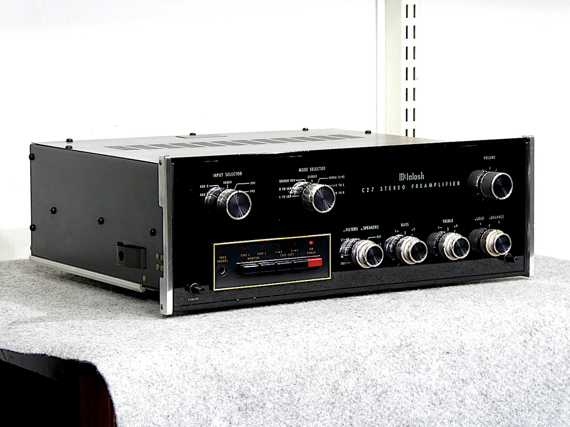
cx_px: 285
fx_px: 1894
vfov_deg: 12.9
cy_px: 214
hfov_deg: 17.1
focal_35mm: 115
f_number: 5.1
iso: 200
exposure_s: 1/4
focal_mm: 20.6
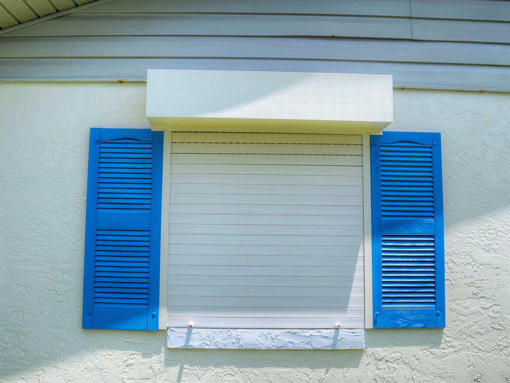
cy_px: 192
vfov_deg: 36.0
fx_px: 589
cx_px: 255
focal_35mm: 40
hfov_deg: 46.8
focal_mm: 20
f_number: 8
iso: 200
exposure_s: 1/500
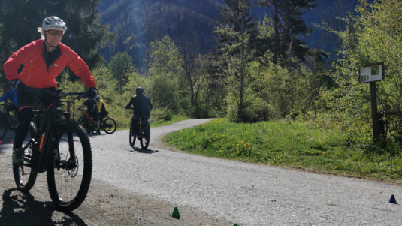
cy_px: 112
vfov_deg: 27.1
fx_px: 469
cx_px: 189
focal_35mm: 44
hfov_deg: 46.4
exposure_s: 1/6536
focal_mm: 5.56
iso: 50
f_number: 1.6
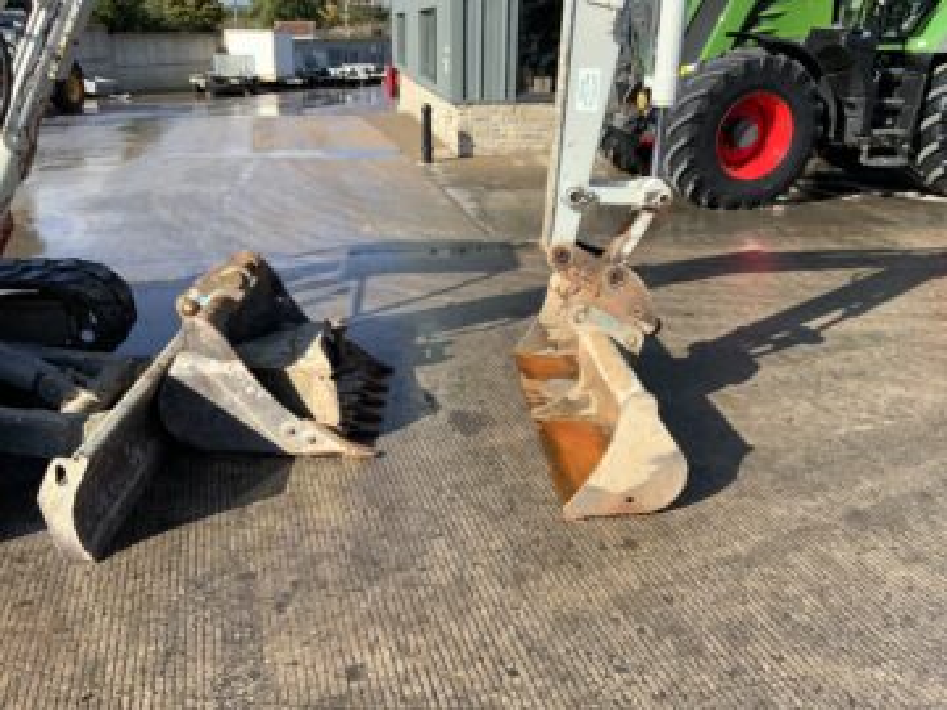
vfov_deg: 48.2
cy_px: 355
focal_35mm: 29
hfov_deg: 61.7
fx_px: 793
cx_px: 474
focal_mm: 3
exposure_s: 1/944
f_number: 1.8
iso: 16
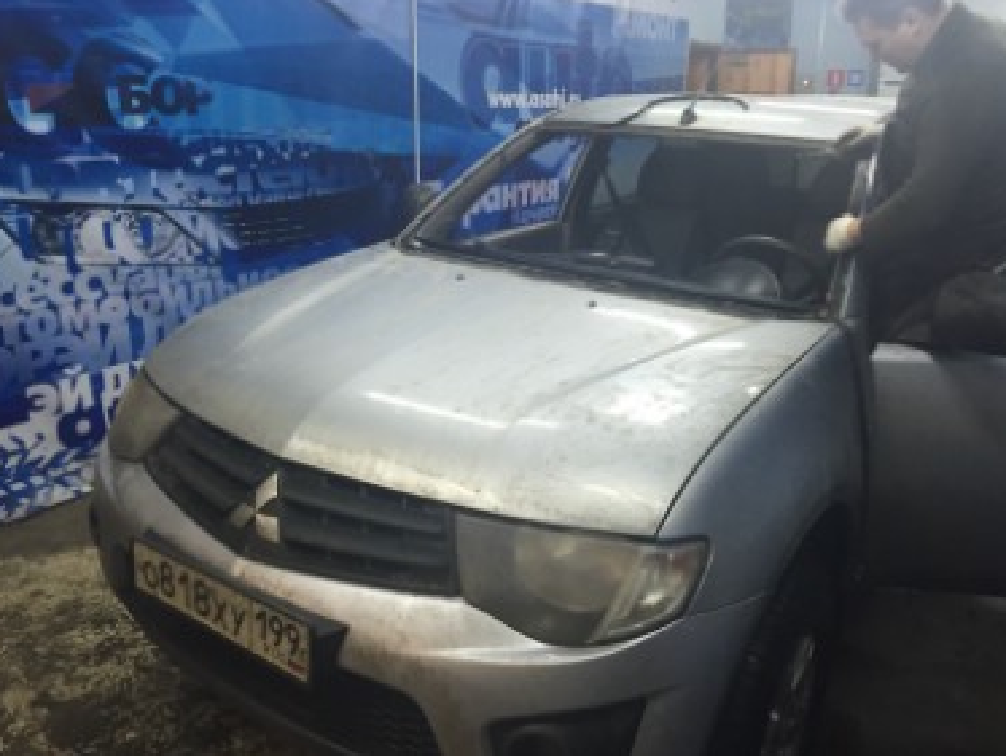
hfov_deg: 58.3
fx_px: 901
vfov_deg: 45.5
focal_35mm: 31
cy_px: 355
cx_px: 525
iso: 100
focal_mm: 4.15
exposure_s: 1/33
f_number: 2.2
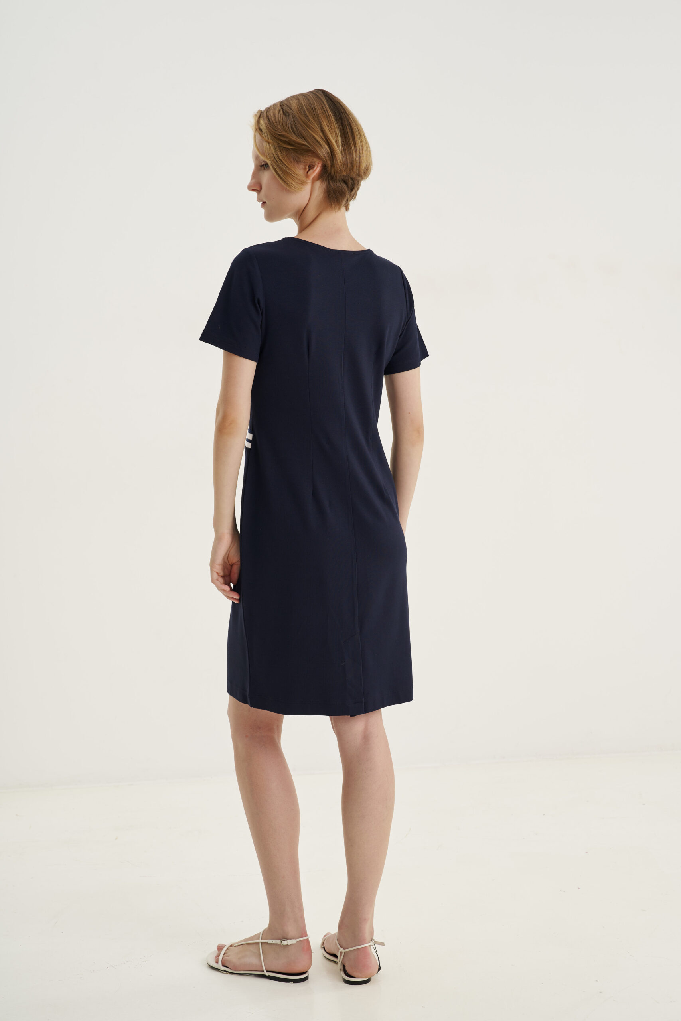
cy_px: 510
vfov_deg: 30.5
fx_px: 1872
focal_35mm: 66
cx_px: 340
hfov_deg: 20.6
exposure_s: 1/160
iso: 125
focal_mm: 66
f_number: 6.3
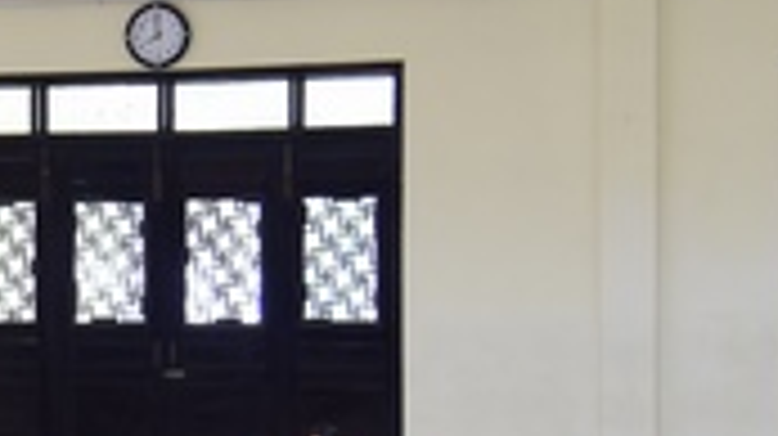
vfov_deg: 6.1
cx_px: -540
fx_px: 4061
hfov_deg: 10.4
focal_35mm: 197
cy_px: 256
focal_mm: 50
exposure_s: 1/30
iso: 1000
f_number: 4
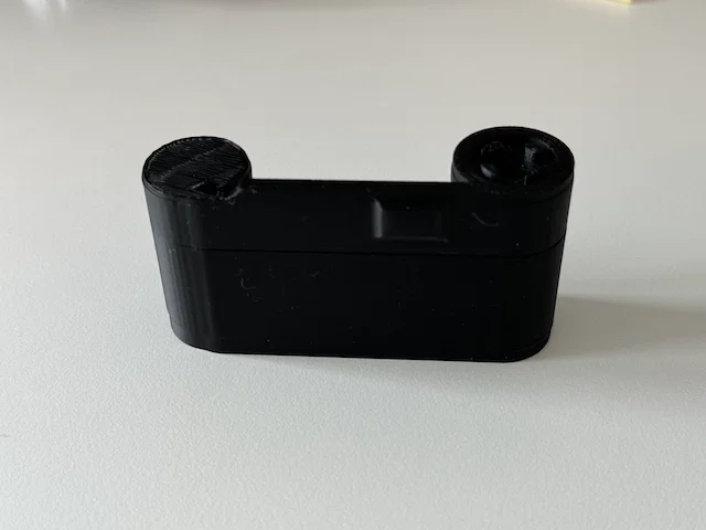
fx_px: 979
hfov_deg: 39.7
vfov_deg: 30.3
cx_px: 353
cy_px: 265
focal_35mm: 48
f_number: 1.78
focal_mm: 6.76
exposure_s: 1/121
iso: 80
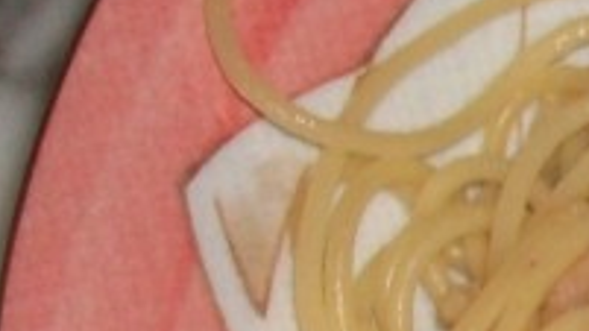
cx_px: 1234
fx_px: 2951
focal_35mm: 189
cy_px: 404
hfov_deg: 10.4
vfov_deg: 6.4
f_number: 2.8
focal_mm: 5.7
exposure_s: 1/60
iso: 120
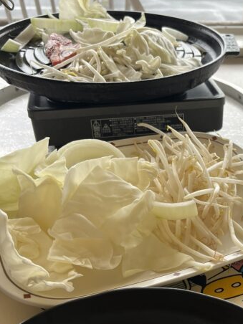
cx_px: 214
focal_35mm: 46
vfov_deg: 40.6
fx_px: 431
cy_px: 220
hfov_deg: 30.3
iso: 50
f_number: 1.6
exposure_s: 1/639
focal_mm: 5.1
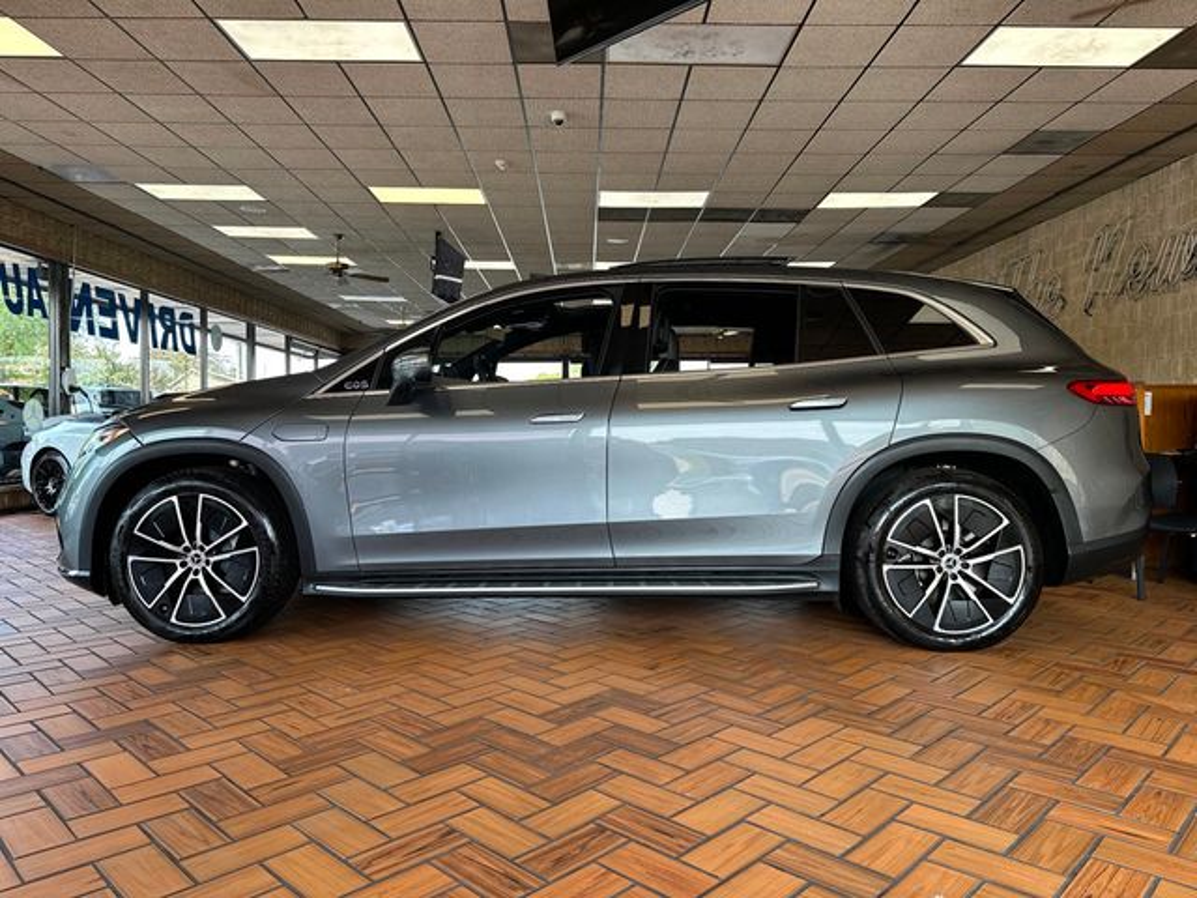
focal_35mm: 24
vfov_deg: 56.8
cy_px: 449
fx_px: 830
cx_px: 598
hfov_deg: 71.6
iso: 64
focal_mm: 6.86
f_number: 1.78
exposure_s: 1/169
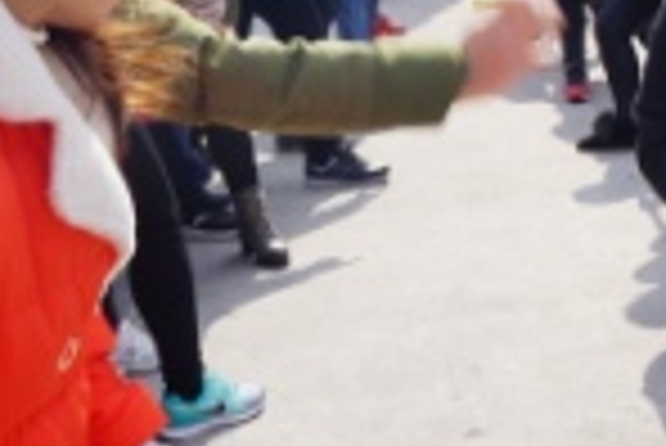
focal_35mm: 91
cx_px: 828
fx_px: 1685
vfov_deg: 14.9
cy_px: 25
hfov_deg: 20.7
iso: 100
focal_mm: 20
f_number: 11
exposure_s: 1/100
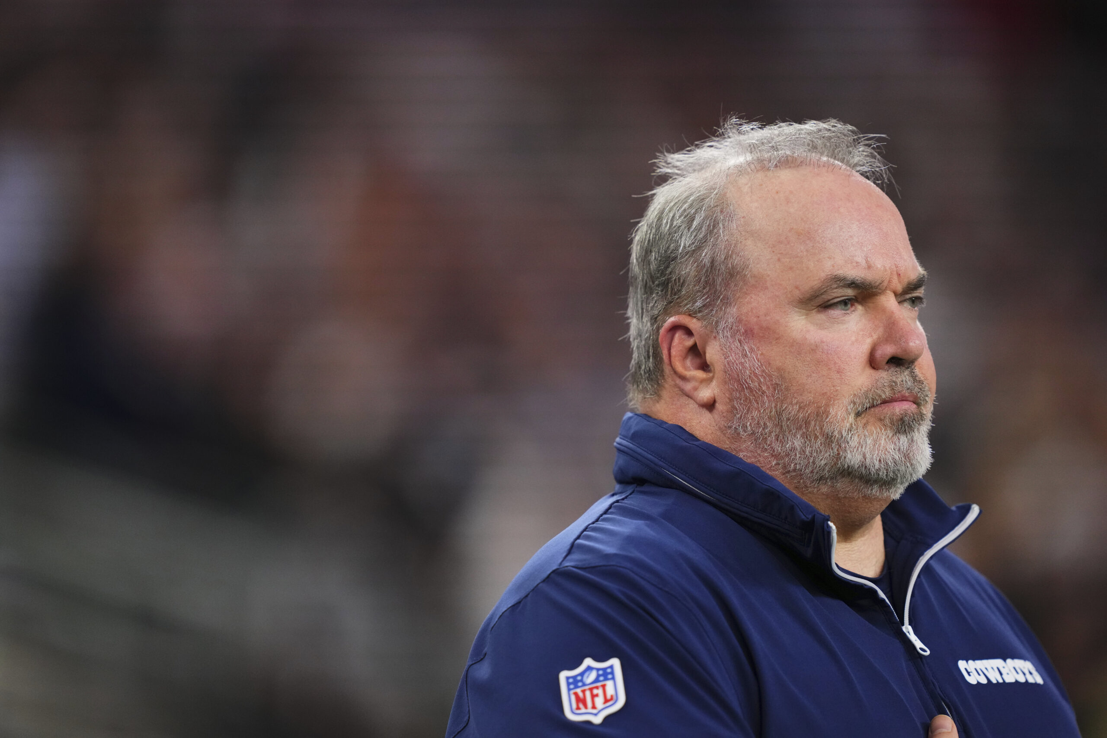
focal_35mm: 400
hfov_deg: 5.2
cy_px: 369
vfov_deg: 3.4
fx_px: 12300
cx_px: 554
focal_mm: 400
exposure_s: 1/2000
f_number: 2.8
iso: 3200
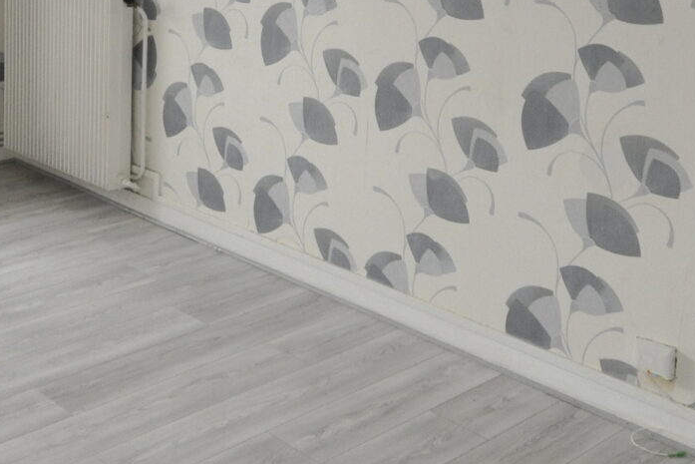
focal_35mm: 55
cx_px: 134
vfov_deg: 23.8
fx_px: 1062
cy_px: 28
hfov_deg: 35.0
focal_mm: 10
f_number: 5
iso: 800
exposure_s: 1/200
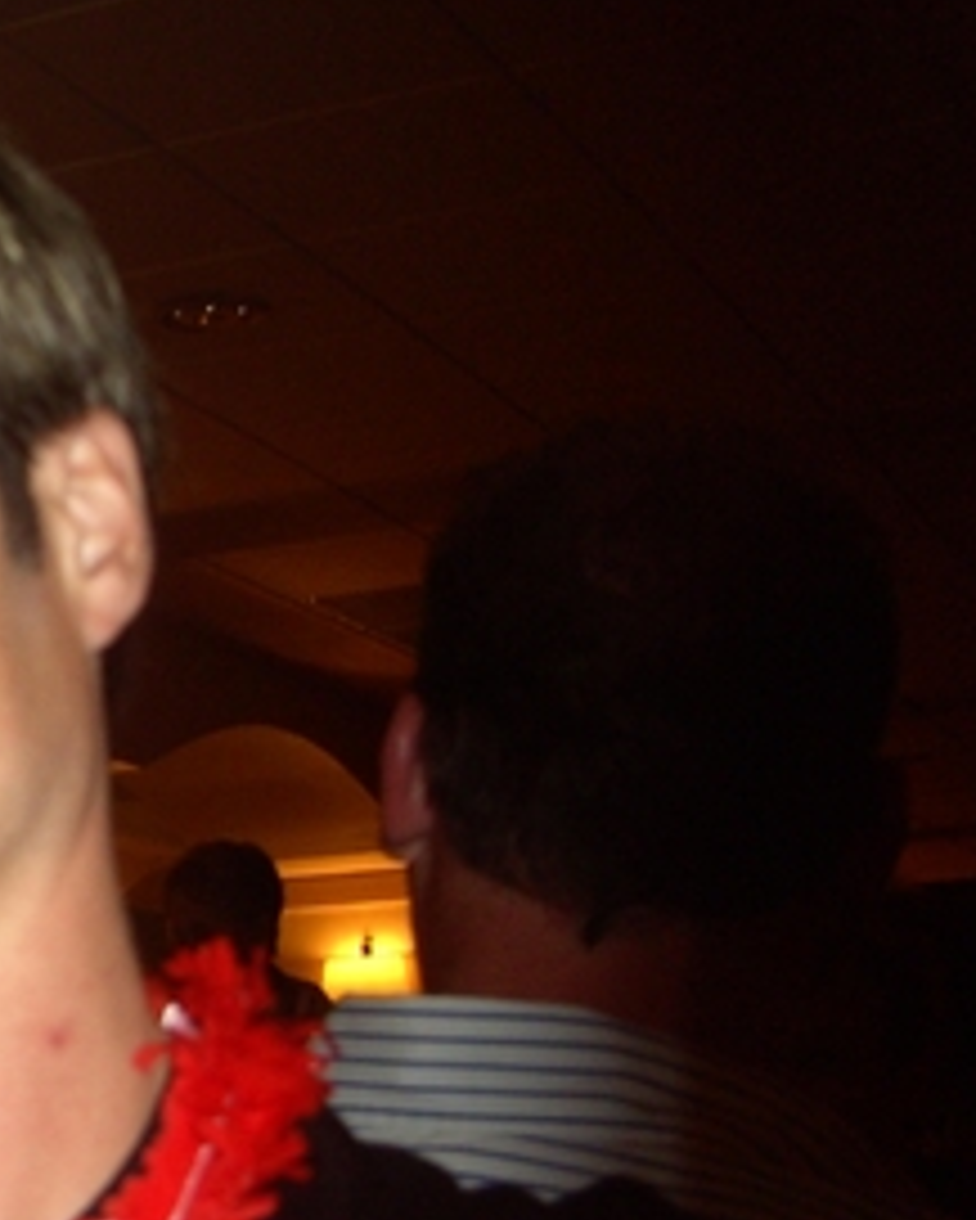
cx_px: -342
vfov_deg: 23.8
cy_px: 689
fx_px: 2887
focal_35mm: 80
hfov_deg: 17.8
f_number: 2.8
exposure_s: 1/50
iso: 64
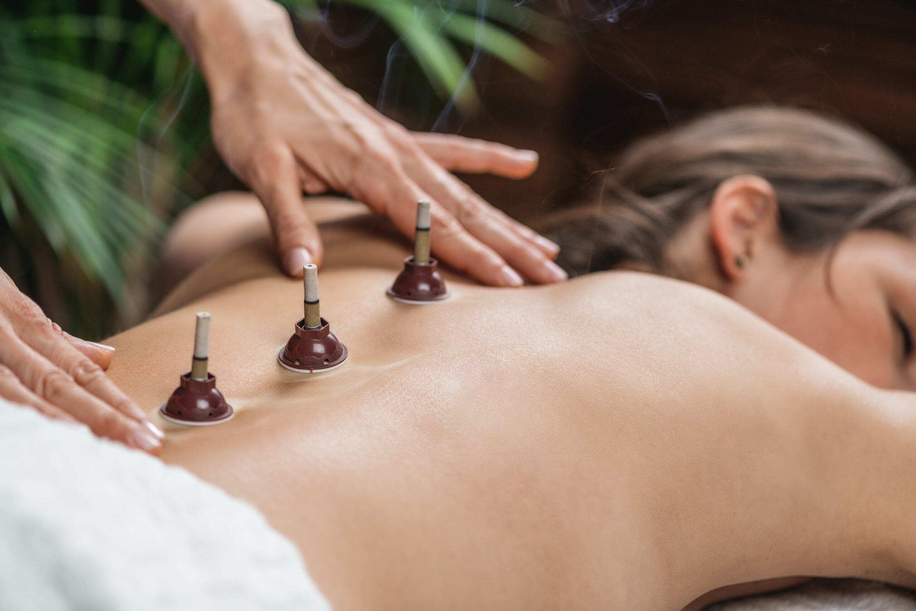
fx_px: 2672
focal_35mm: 105
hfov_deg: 19.5
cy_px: 306
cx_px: 458
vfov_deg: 13.0
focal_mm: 105
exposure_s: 1/160
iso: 64
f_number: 4
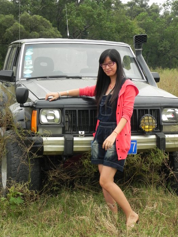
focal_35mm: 75
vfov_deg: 26.0
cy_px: 118
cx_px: 89
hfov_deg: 19.6
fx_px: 514
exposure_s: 1/125
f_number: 7.1
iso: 200
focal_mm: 13.4
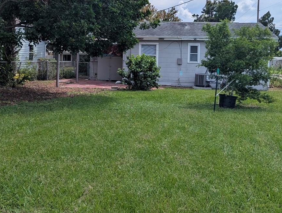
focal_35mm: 44
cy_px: 65
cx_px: 136
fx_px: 359
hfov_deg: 42.9
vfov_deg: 32.6
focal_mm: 6.81
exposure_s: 1/3058
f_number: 1.85
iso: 45
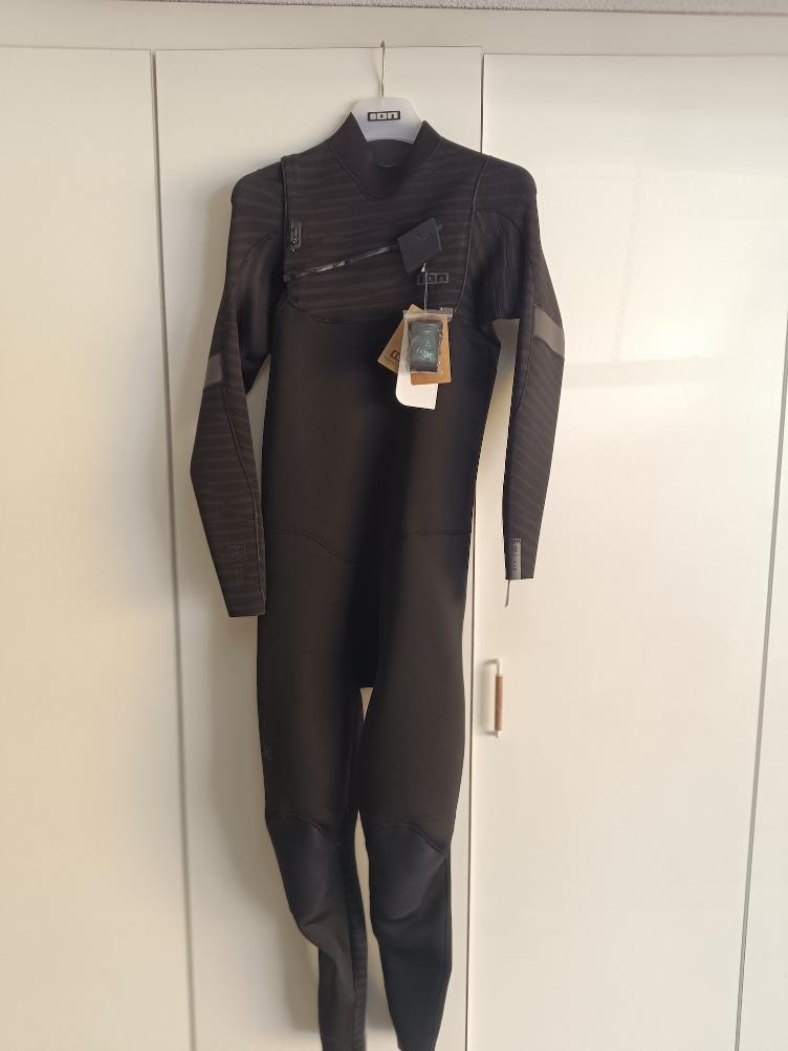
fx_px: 729
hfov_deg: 56.8
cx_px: 394
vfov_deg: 71.6
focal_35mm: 24
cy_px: 526
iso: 283
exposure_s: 1/99.2
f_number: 1.79
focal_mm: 4.71
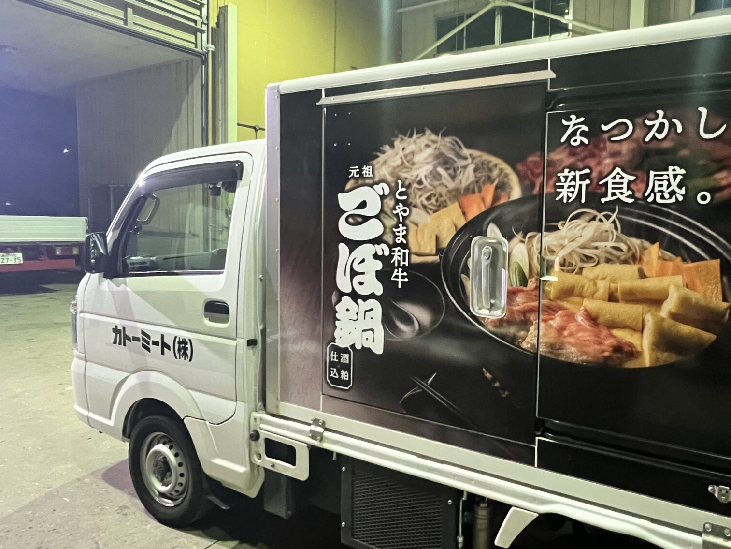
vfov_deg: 61.0
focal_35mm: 22
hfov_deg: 75.0
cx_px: 458
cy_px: 252
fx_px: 465
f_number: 1.8
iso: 1000
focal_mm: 1.57
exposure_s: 1/40
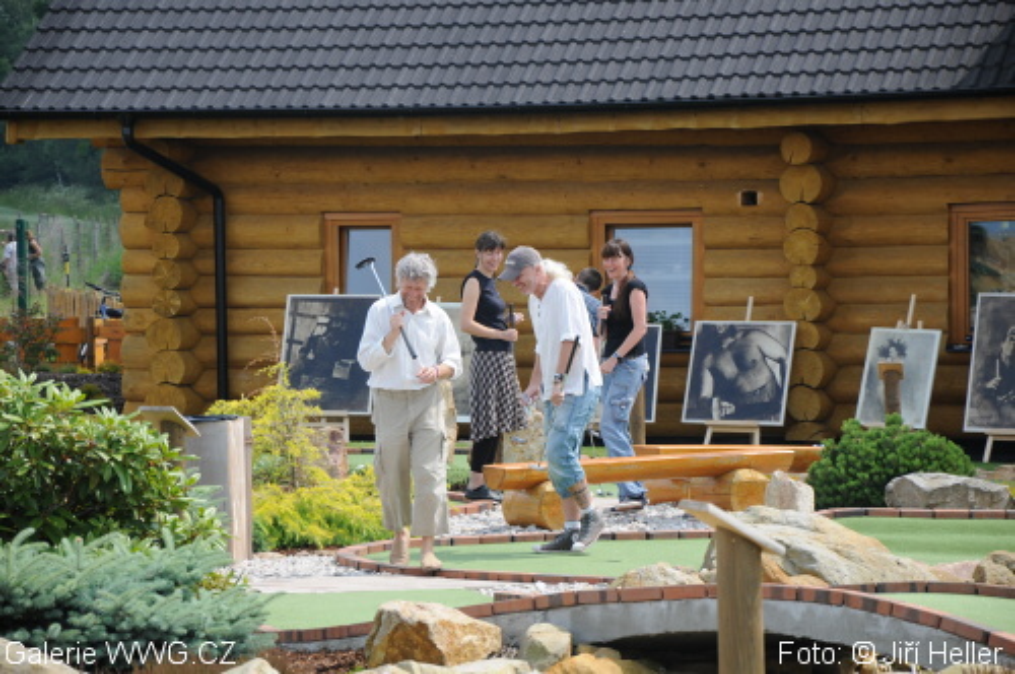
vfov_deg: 8.7
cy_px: 337
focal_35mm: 158
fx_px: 4435
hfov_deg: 13.1
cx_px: 508
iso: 200
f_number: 7.1
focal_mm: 105
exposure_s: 1/320
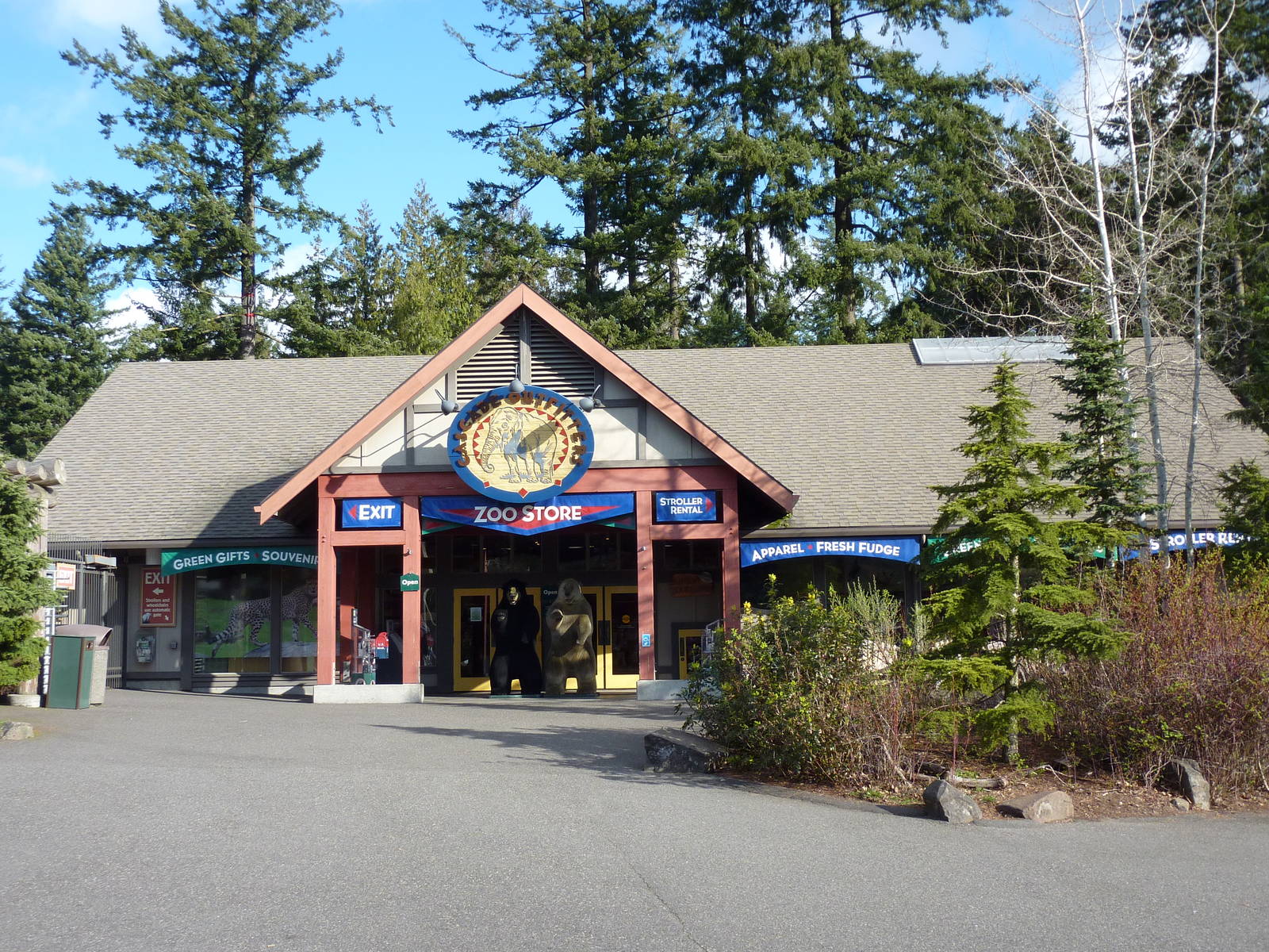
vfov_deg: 38.7
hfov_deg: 50.1
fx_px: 1356
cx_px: 634
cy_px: 476
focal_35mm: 37
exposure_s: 1/500
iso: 125
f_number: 3.6
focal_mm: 6.1
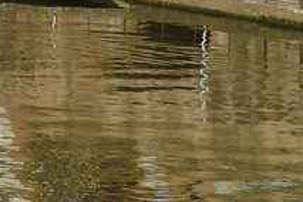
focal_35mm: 180
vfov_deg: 7.3
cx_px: -832
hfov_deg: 8.1
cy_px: -220
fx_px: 1515
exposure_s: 1/250
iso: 200
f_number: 11
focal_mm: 24
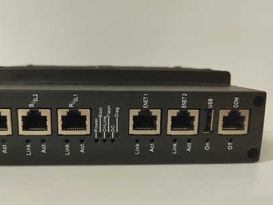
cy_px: 104
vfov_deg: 49.7
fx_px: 221
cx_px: 115
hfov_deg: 63.1
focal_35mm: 28
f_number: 1.9
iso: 2522
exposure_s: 1/100
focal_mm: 5.52
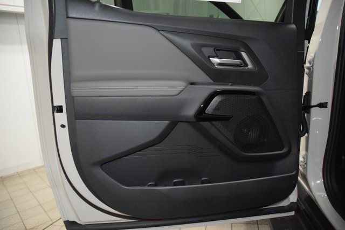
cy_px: 115
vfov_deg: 48.0
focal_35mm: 27
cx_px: 172
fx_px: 259
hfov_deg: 67.4
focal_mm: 18
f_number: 3.5
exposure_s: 1/125
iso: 2200
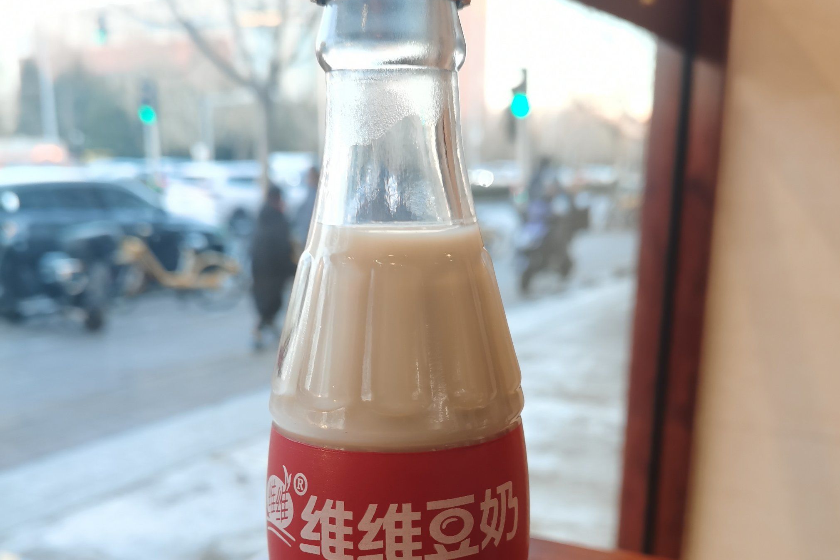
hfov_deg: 50.7
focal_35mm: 38
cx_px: 426
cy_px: 440
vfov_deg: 34.1
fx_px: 887
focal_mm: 5.58
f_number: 1.8
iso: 160
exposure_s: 1/100
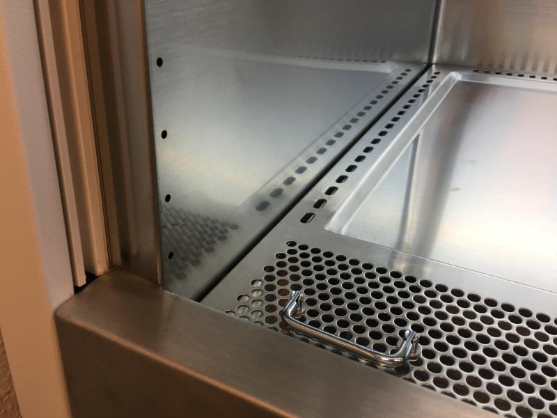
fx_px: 467
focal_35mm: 29
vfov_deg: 48.2
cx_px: 278
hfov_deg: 61.7
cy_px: 209
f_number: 2.2
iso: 32
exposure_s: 1/33
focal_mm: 4.15
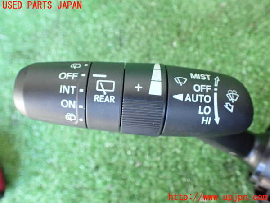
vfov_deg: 46.8
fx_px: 234
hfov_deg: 60.0
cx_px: 135
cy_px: 102
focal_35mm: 30
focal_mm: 5.4
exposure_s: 1/50
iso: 800
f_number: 2.3
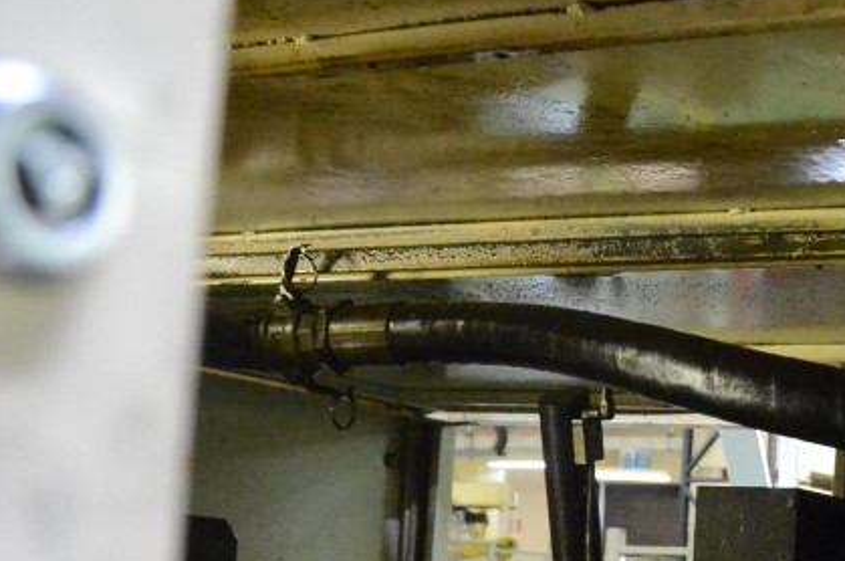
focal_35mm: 70
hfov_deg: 26.2
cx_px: 979
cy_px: 618
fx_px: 1641
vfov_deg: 18.6
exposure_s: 1/100
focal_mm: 18
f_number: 4
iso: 6400
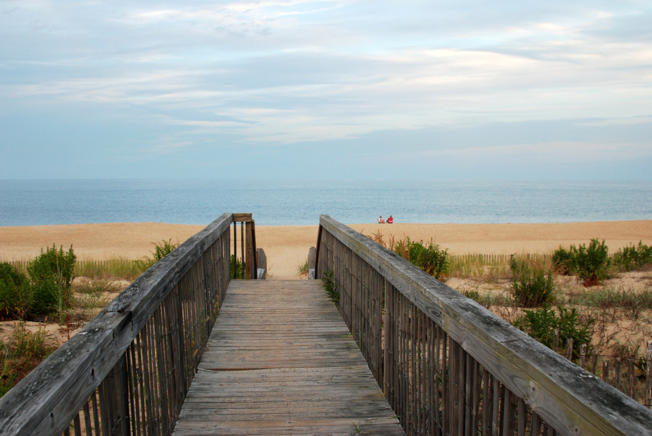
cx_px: 326
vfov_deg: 32.0
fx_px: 761
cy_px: 218
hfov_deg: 46.4
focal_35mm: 42
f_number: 4.5
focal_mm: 28
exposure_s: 1/80
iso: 400
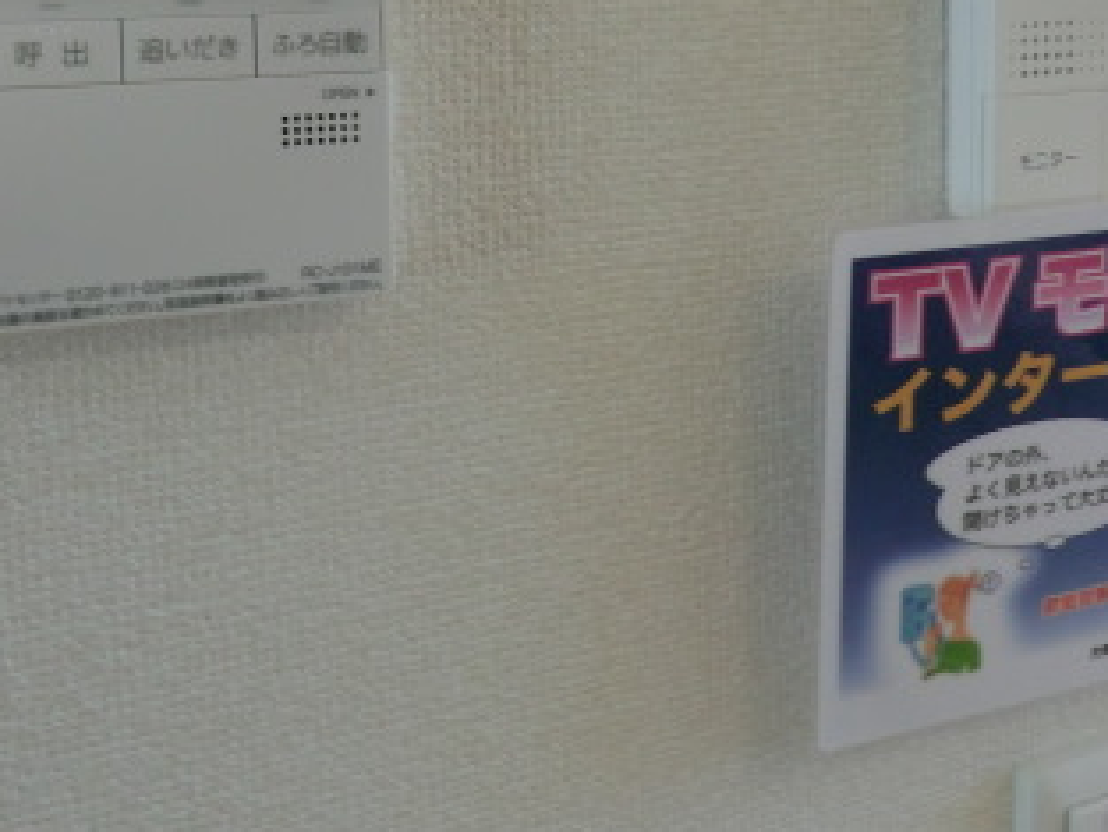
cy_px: 78
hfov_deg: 38.5
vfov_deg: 28.5
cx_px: 729
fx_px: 1569
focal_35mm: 49
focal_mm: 4.3
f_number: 3.2
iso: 80
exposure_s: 1/60
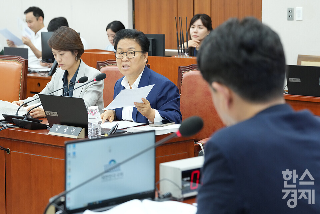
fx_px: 924
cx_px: 160
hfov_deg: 19.6
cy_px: 107
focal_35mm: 104
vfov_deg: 13.2
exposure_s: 1/160
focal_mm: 104
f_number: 6.3
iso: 3200
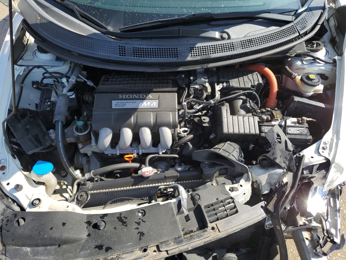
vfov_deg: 53.1
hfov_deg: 67.3
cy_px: 130
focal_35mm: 26
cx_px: 173
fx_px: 260
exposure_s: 1/1667
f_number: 1.5
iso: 50
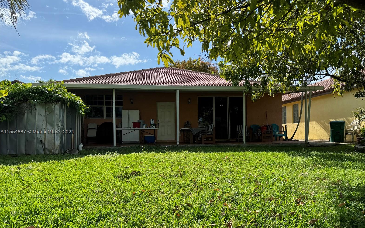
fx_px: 259
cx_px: 186
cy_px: 132
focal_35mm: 26
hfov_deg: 70.4
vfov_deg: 47.4
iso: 80
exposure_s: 1/2959
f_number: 1.78
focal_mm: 6.86
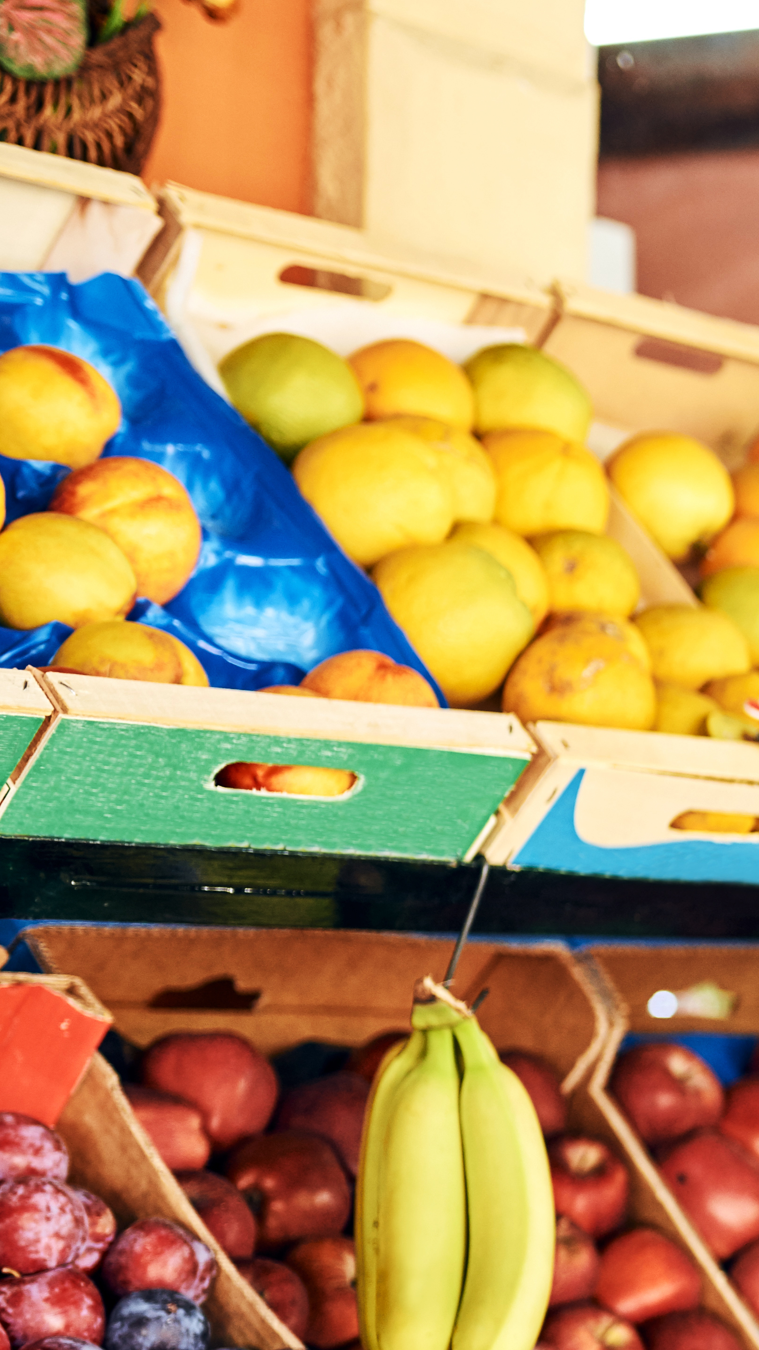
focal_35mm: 94
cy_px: 1052
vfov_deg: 22.4
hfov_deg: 11.3
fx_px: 3364
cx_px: 1645
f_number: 2.2
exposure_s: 1/200
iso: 500
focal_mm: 35
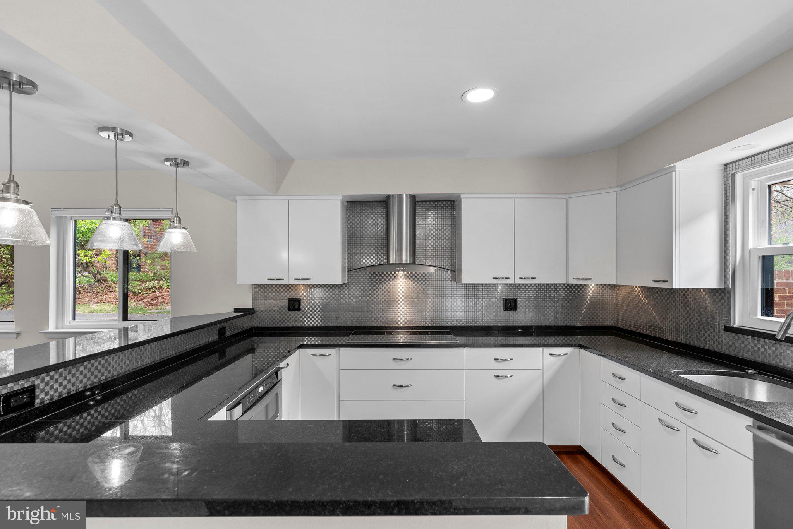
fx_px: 353
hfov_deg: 96.7
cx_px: 396
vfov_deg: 73.8
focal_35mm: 16
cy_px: 264
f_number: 8
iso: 250
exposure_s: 1/4
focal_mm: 16
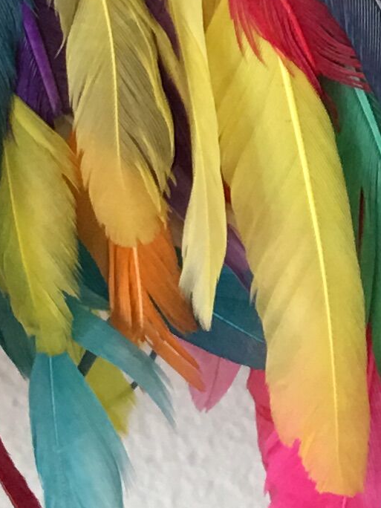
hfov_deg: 8.6
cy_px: -509
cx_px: 440
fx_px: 2509
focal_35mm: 171
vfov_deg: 10.6
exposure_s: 1/33
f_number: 2.2
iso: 50
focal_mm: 4.15
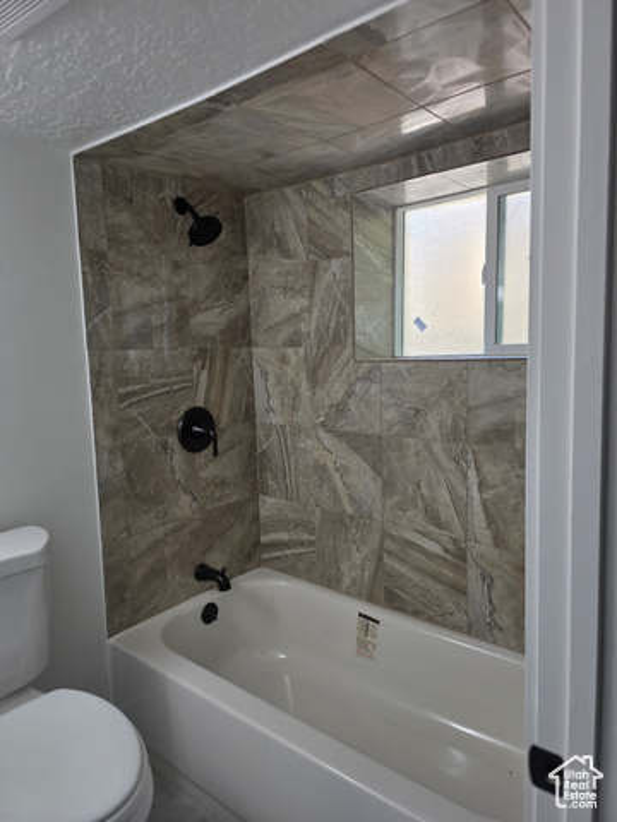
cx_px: 308
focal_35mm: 23
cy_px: 411
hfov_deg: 58.9
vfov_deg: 73.9
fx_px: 547
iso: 125
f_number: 1.7
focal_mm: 6.3
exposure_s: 1/180
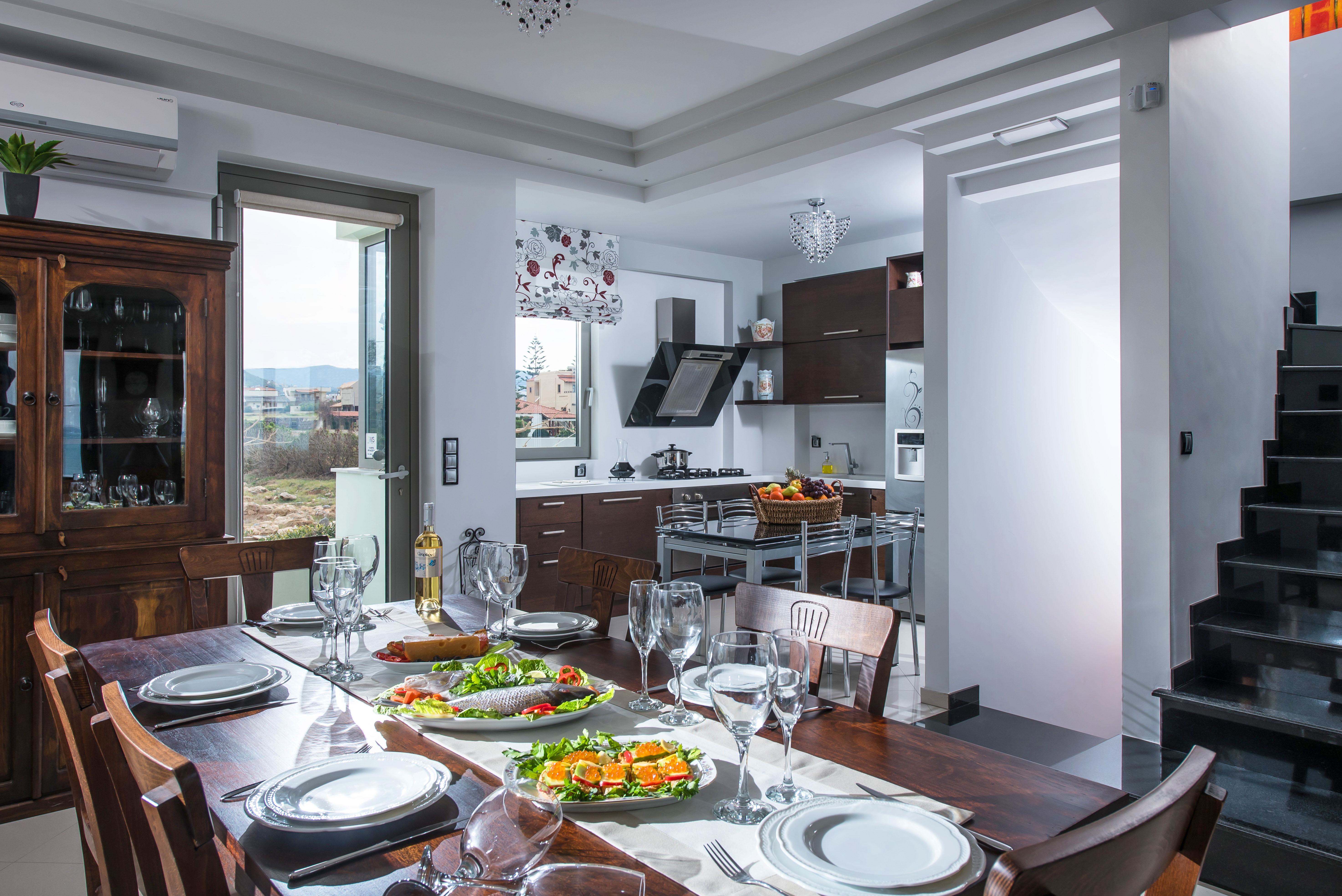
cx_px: 671
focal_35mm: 24
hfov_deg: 73.7
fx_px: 895
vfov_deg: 53.2
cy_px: 448
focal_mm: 24
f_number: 10
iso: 200
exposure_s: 1/125
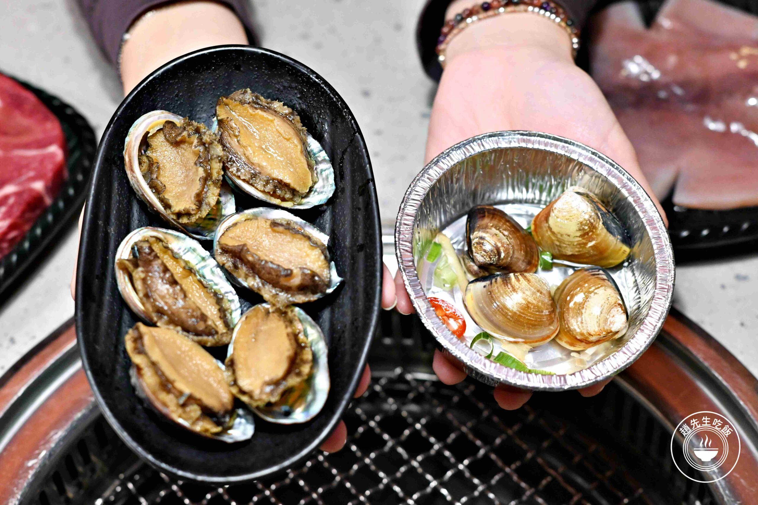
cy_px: 252
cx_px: 379
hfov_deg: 27.0
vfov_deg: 18.2
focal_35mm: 75
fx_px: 1579
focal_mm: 50
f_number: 3.2
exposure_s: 1/160
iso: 2800
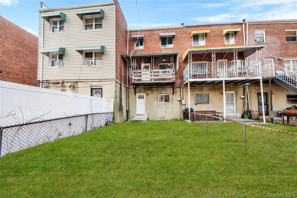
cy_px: 99
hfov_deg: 112.6
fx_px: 99
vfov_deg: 90.0
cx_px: 148
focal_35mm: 12
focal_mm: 8
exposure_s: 1/60
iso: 100
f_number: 9
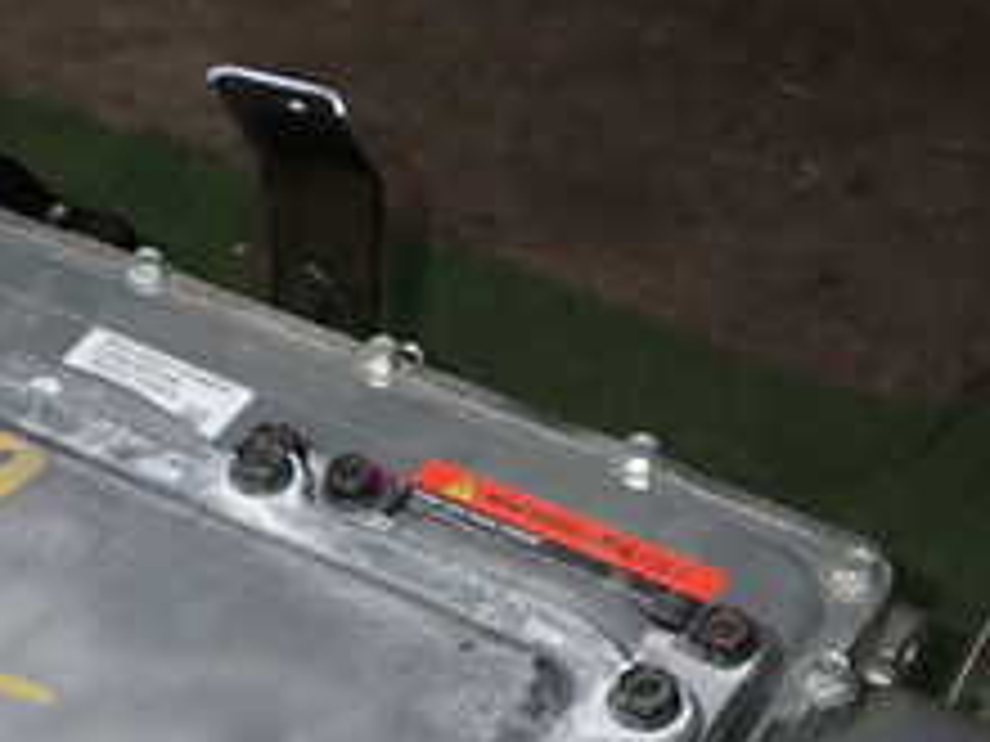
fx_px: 2345
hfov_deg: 23.3
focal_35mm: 82
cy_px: 931
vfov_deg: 17.1
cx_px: 117
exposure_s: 1/30
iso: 100
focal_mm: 5.4
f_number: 6.3
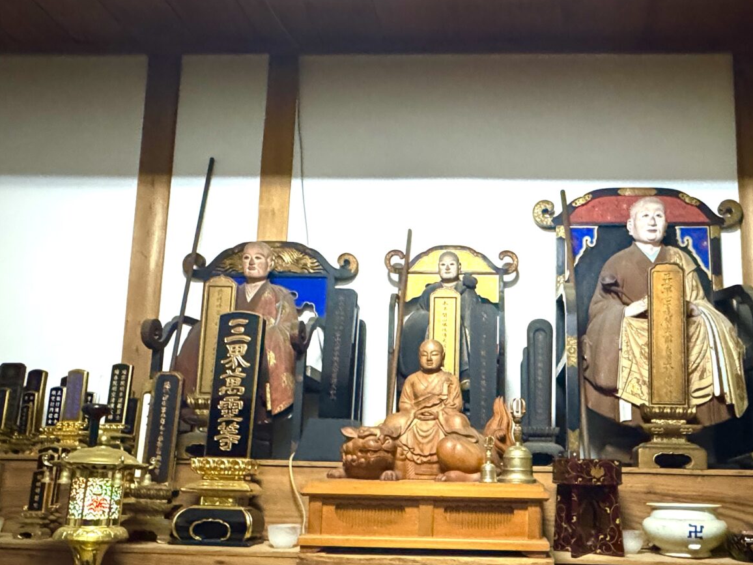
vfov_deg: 45.0
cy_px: 356
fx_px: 674
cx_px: 478
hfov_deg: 57.5
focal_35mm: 31
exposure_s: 1/60
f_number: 2.2
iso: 1250
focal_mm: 2.22
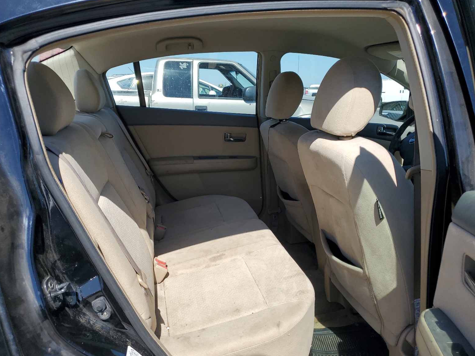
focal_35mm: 27
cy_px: 182
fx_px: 371
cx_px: 233
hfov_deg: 65.3
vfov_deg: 51.4
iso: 50
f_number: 1.5
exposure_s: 1/2500
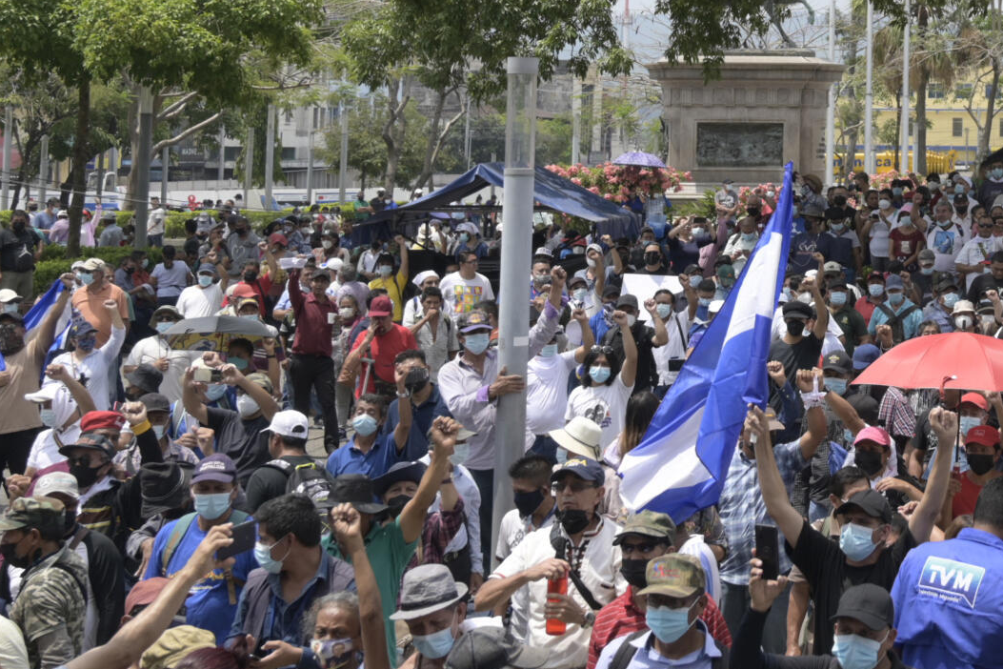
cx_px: 1099
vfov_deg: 18.1
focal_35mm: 73
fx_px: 2034
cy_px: -31
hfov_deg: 25.7
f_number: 5
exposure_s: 1/640
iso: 125
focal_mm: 31
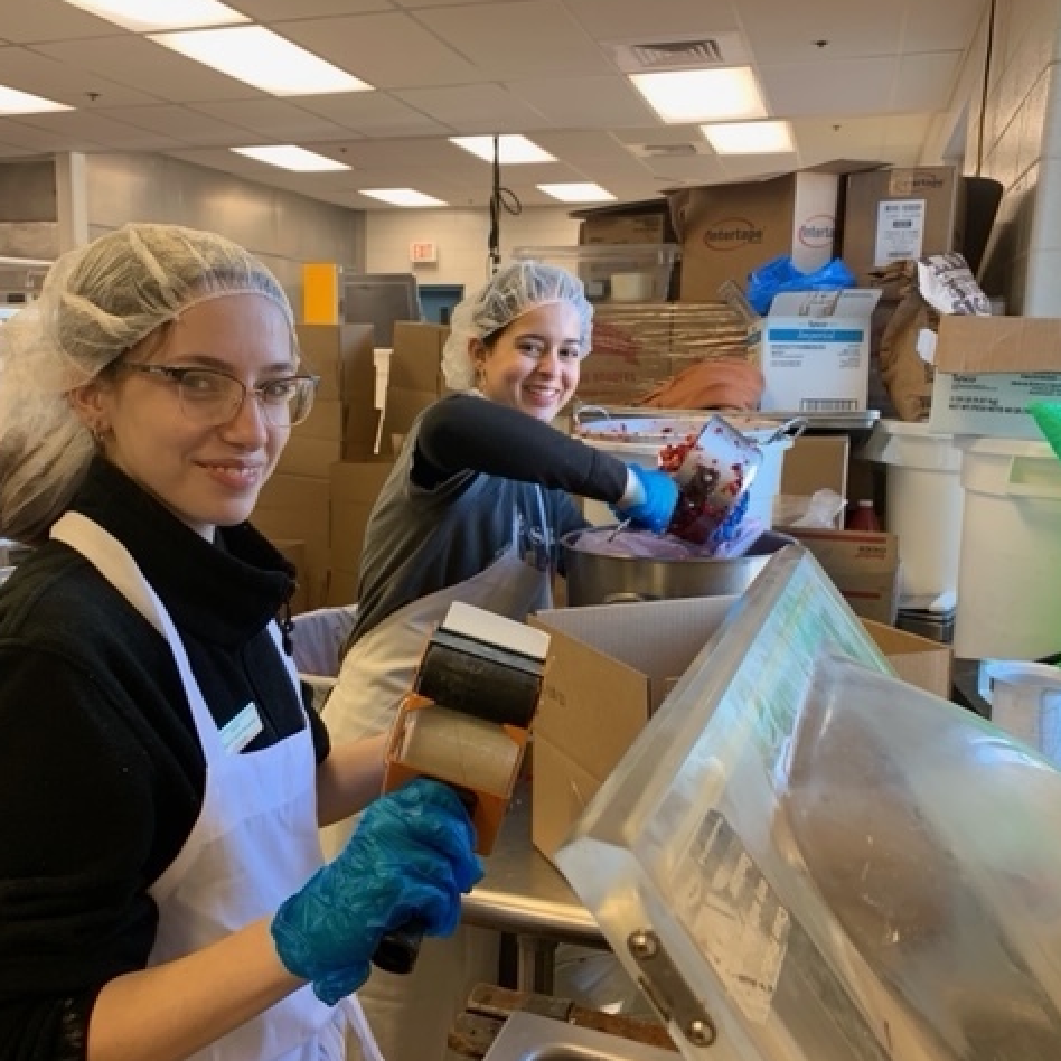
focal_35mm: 31
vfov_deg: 52.5
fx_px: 1075
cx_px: 475
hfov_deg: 52.4
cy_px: 530
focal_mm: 4.25
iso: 64
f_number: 1.8
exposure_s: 1/60
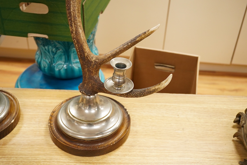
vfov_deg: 29.9
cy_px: 82
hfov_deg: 43.6
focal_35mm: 45
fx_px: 309
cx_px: 124
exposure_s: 1/160
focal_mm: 30
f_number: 7.1
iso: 2500
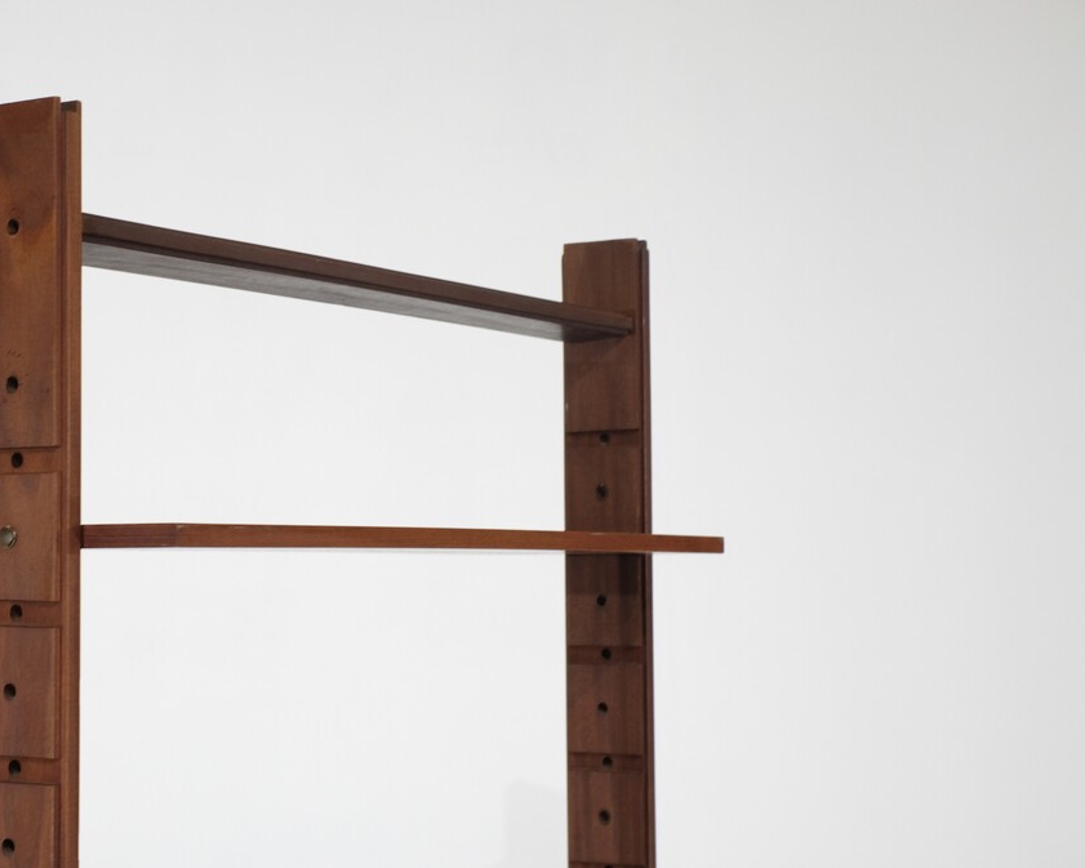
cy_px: 390
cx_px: 325
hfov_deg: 26.5
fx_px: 2280
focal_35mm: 71
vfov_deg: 21.6
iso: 800
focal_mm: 35
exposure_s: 1/90
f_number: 5.6
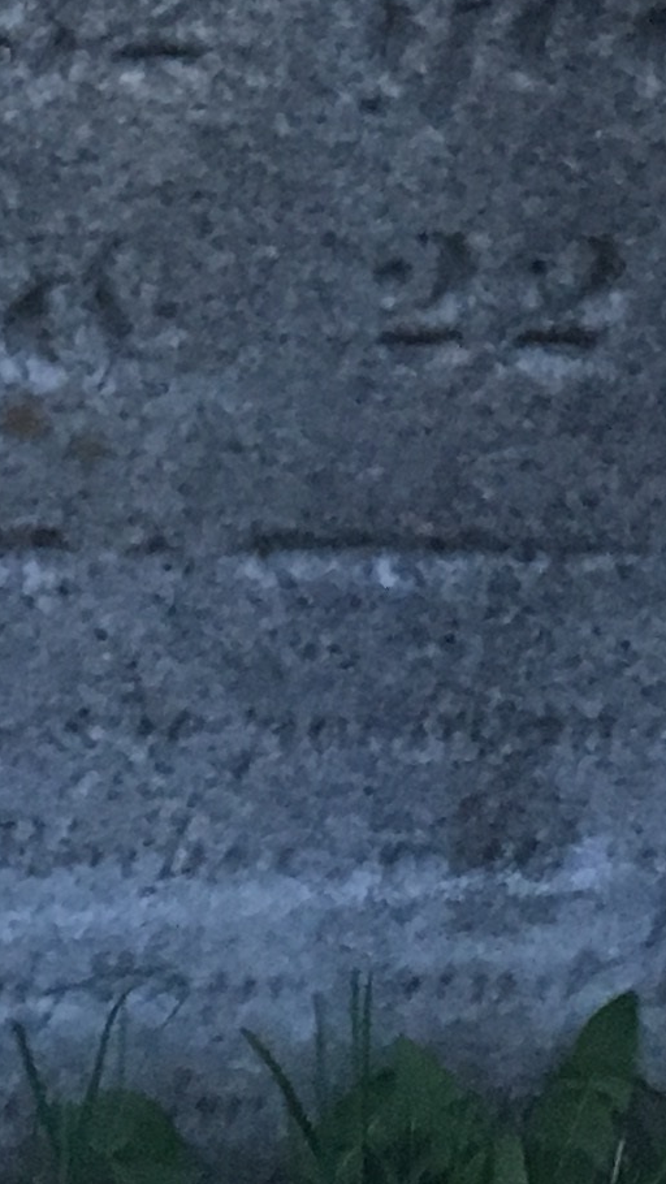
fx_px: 4394
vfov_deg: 14.0
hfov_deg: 8.6
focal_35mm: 140
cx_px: 124
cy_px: -808
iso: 200
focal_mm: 4.15
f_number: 2.2
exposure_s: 1/17
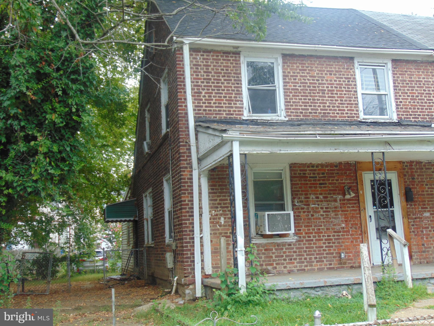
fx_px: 527
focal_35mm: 42
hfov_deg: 44.8
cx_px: 217
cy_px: 163
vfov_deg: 34.3
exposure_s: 1/60
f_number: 3.3
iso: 80
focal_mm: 7.6
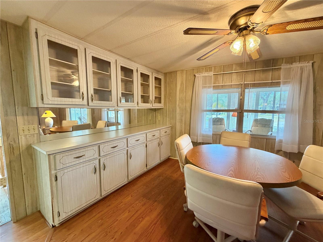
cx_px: 162
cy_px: 121
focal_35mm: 14
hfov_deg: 102.1
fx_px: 131
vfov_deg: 85.7
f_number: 2.2
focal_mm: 2.22
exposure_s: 1/60
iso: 320
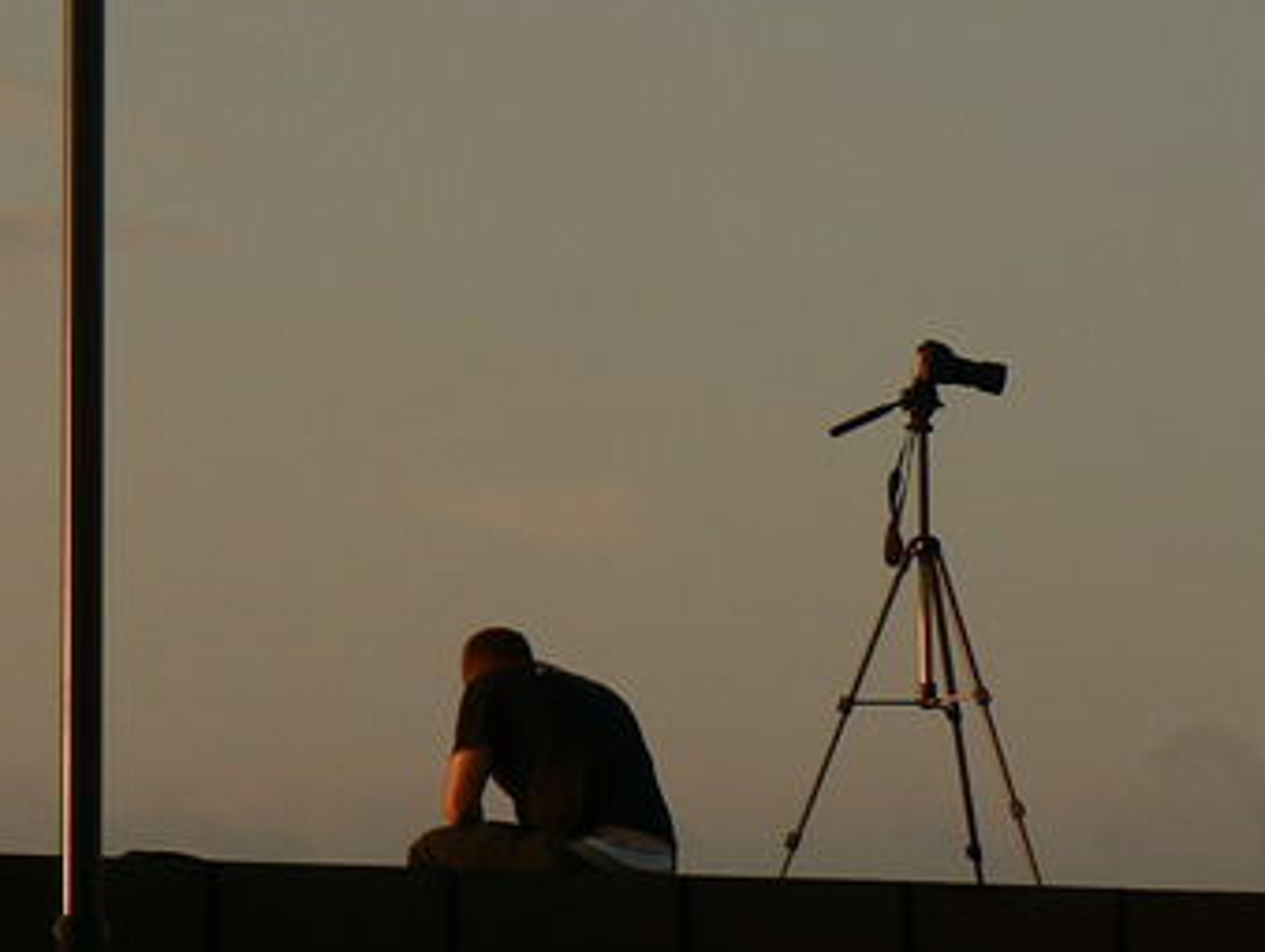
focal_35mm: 198
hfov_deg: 10.0
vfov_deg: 7.5
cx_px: 702
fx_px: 7243
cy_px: 676
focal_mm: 14.3
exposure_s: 1/800
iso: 80
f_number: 4
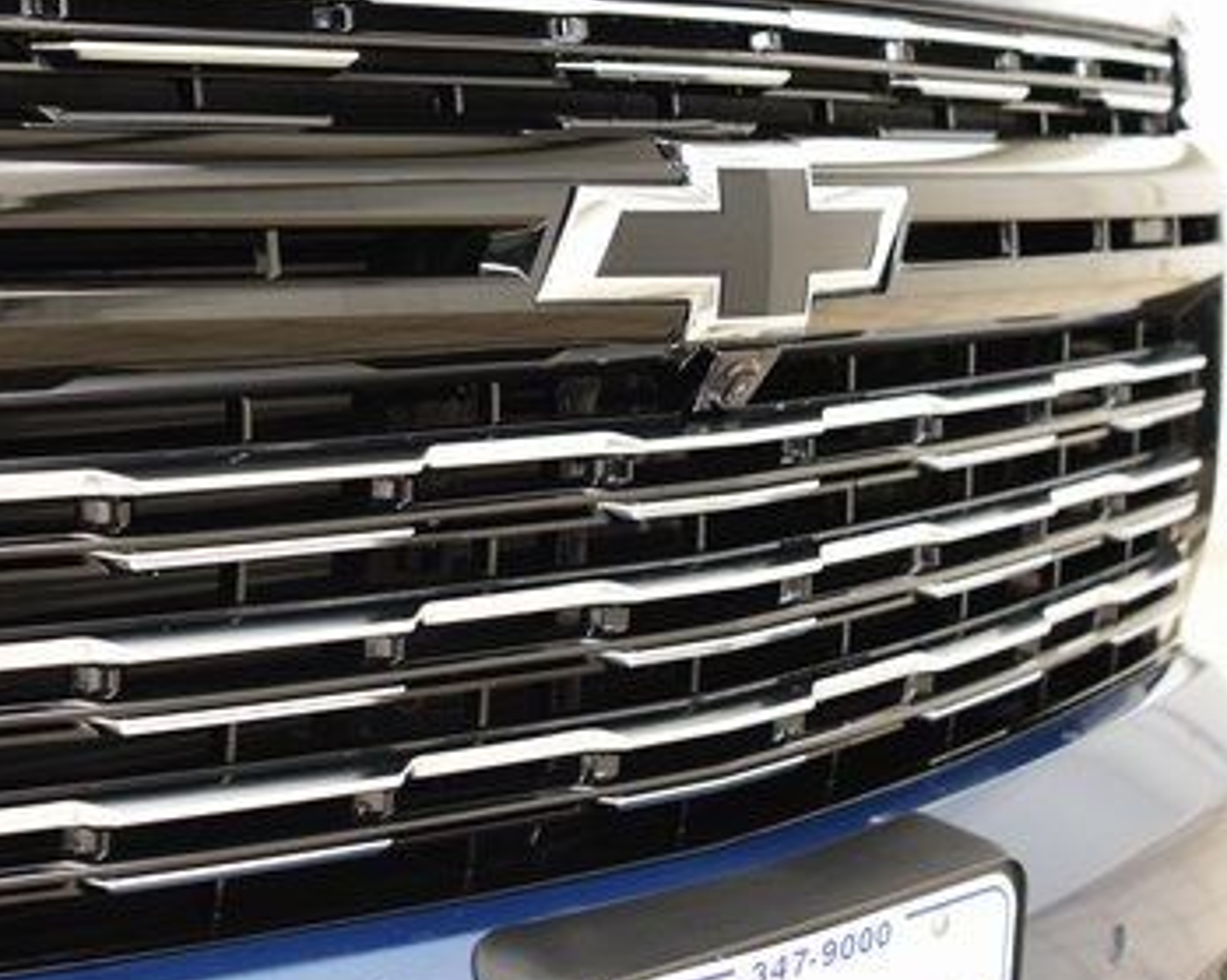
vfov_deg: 24.4
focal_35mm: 62
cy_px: 262
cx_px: 186
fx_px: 2251
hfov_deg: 29.5
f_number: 2.8
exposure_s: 1/50
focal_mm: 24
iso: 1600
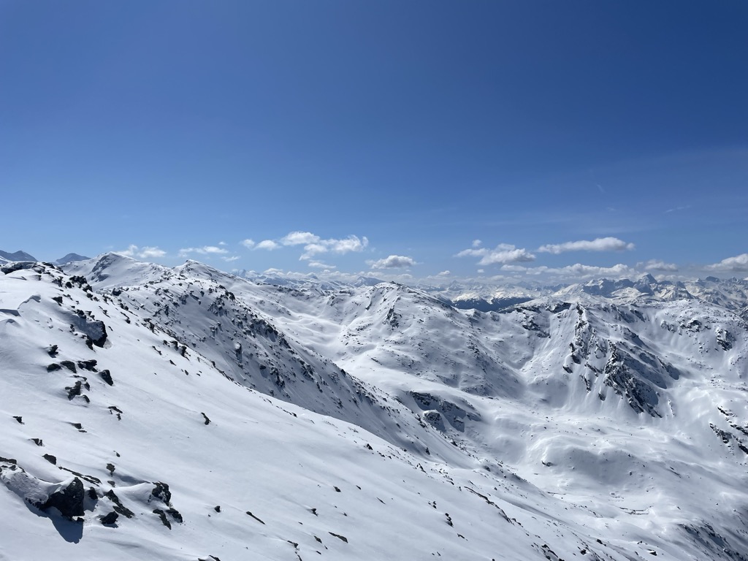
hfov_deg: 67.3
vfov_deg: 53.1
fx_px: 562
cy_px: 280
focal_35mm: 26
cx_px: 374
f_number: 1.6
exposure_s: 1/20408
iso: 32
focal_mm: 4.2
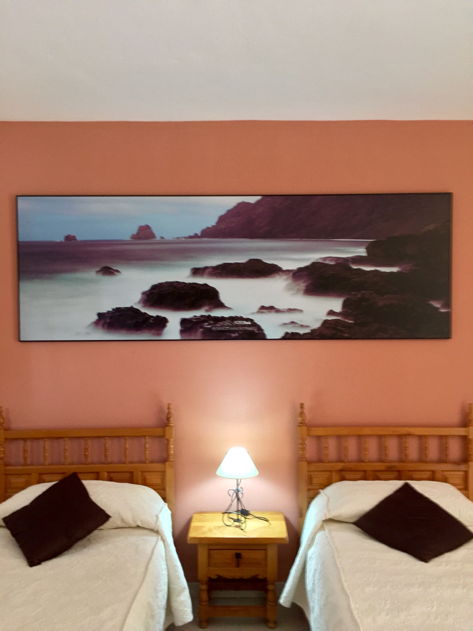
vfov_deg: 61.7
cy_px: 316
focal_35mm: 29
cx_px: 236
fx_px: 528
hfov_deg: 48.2
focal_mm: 4.15
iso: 250
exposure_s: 1/20
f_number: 2.2
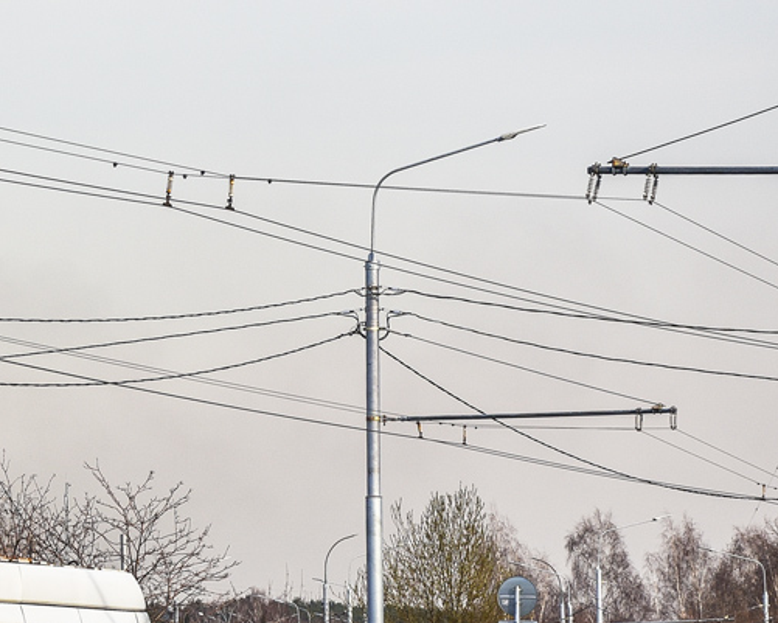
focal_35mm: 209
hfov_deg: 9.1
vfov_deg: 7.4
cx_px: -138
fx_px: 4813
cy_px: 336
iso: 160
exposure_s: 1/500
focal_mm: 62
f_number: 8
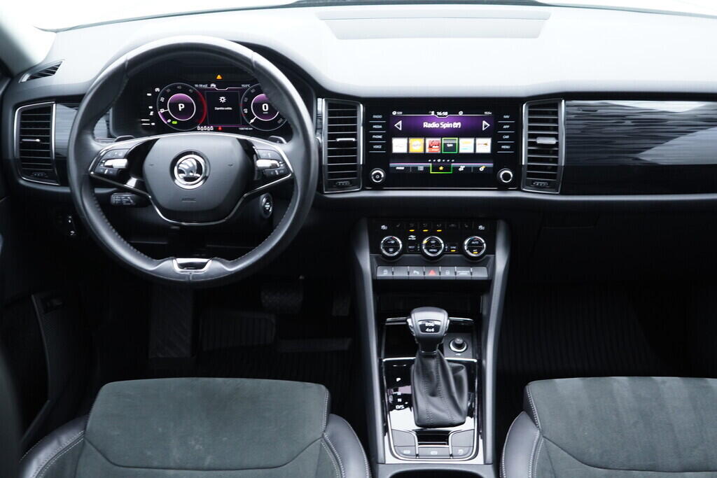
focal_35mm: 36
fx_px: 717
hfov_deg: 53.1
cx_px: 358
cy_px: 239
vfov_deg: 36.9
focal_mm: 24
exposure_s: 1/40
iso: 640
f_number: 2.8
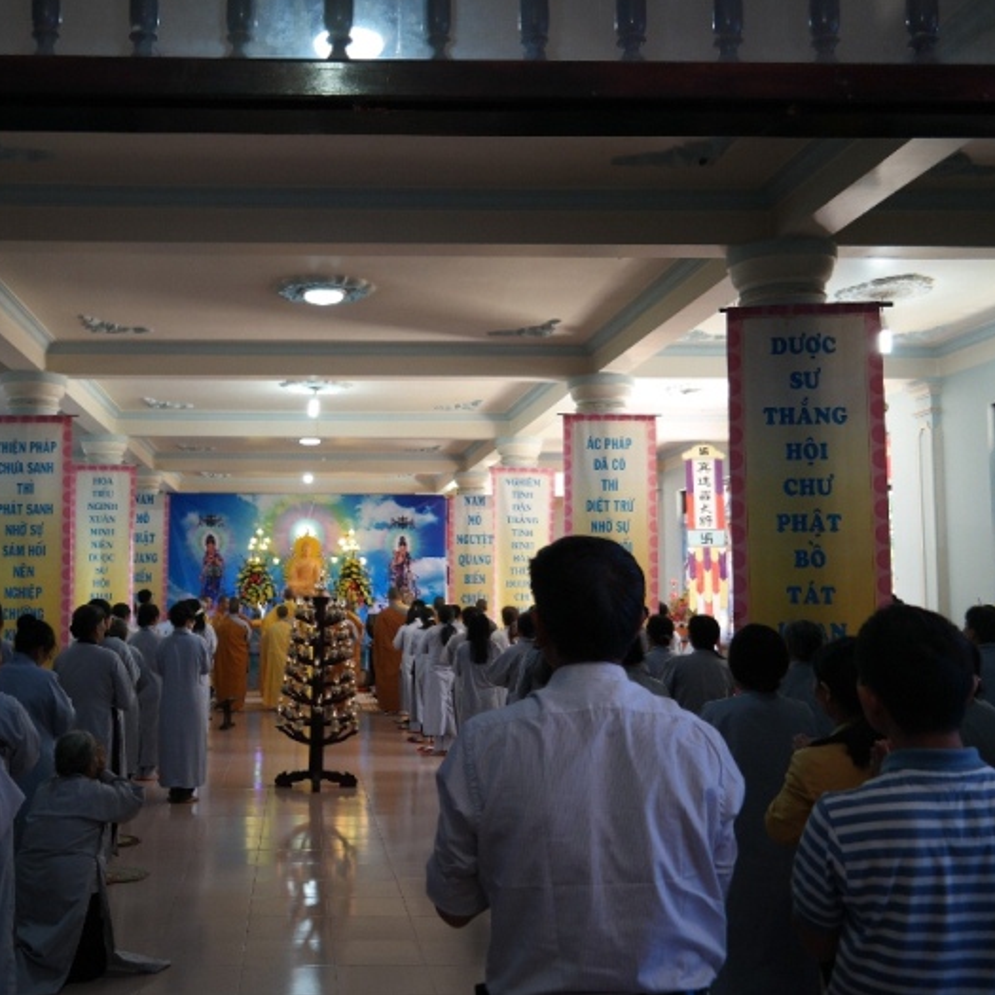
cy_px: 493
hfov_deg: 46.2
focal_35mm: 35
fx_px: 1138
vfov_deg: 47.2
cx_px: 307
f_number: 3.5
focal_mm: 18
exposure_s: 1/40
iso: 400
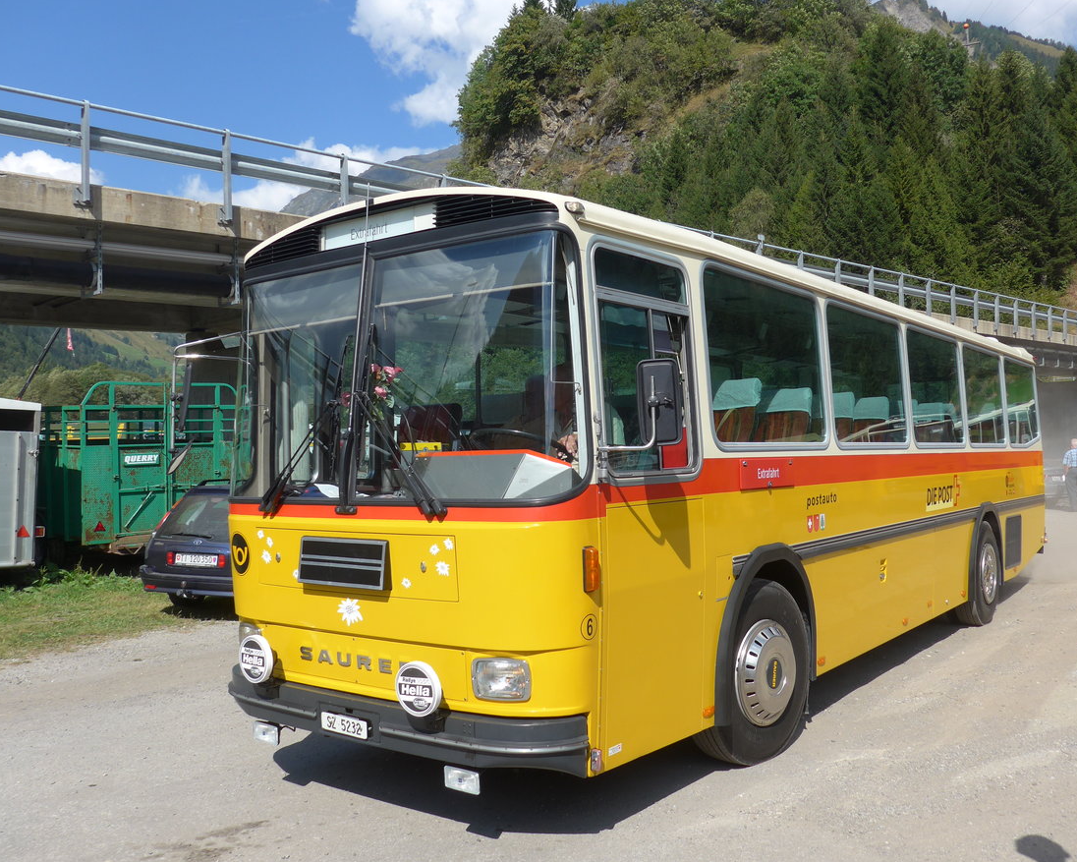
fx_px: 988
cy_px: 432
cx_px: 534
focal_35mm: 31
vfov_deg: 47.1
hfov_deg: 57.2
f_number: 2.8
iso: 80
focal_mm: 6
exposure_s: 1/1600
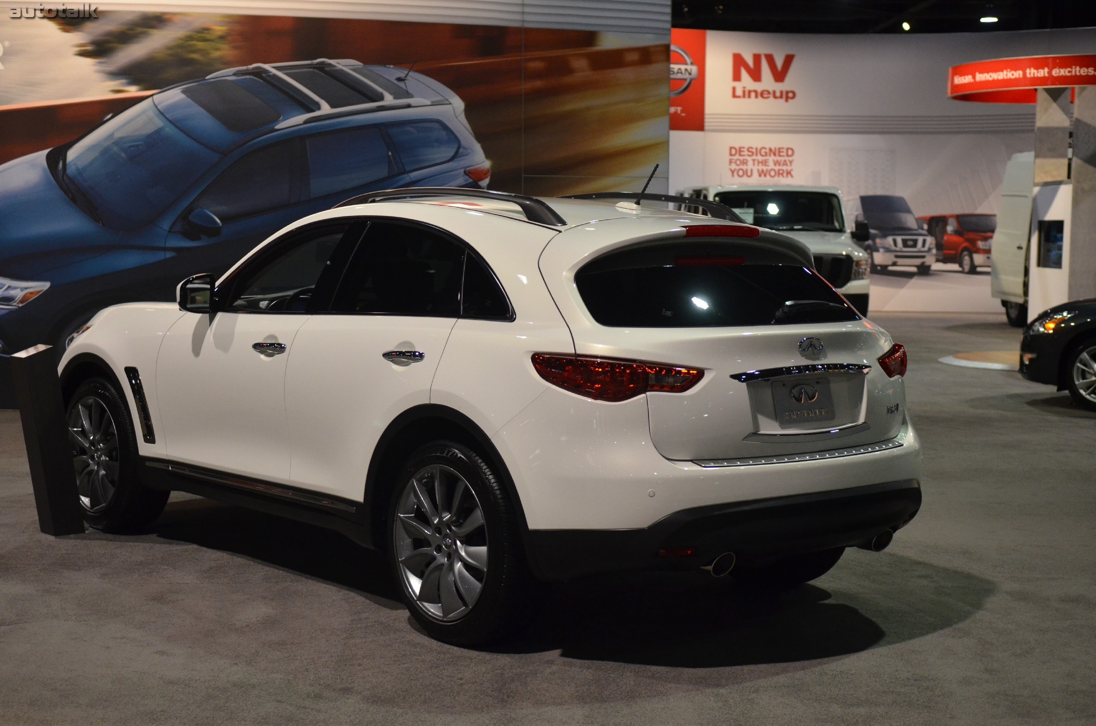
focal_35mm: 57
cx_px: 548
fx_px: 1732
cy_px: 363
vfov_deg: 23.7
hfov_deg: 35.1
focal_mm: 38
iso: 1600
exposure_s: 1/125
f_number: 2.8
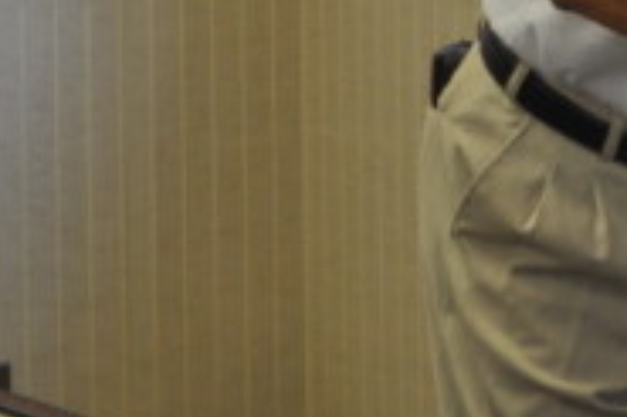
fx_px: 4733
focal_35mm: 272
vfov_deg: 5.0
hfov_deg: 7.4
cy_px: -351
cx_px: 1146
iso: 450
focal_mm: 48
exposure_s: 1/60
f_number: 5.3
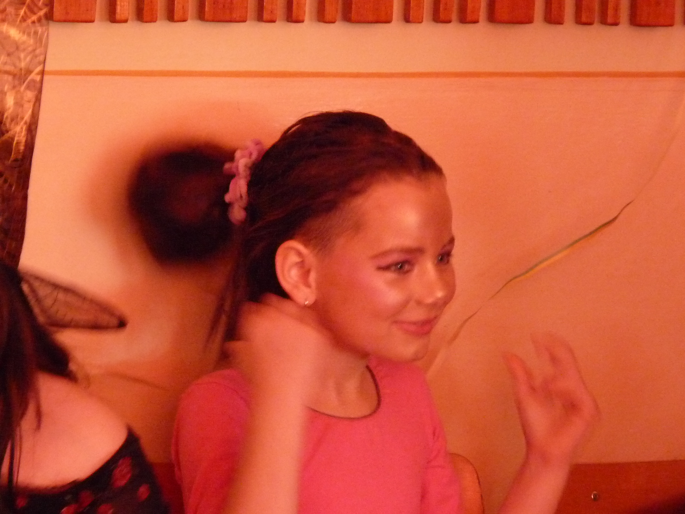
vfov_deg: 4.6
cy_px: 257
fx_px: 6411
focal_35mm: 324
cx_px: 342
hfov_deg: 6.1
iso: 800
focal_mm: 40.5
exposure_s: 1/40
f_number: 3.7
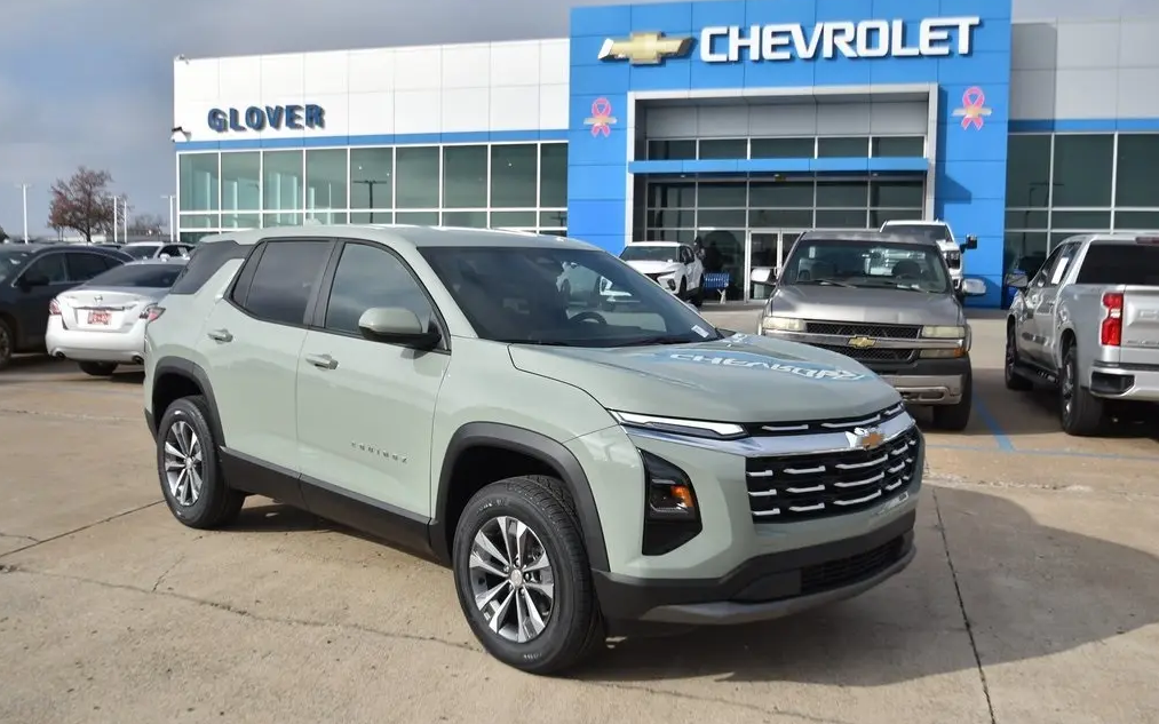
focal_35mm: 34
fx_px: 1074
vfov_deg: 37.3
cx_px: 578
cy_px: 358
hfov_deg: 56.7
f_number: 4.5
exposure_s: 1/1000
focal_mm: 22
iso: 100
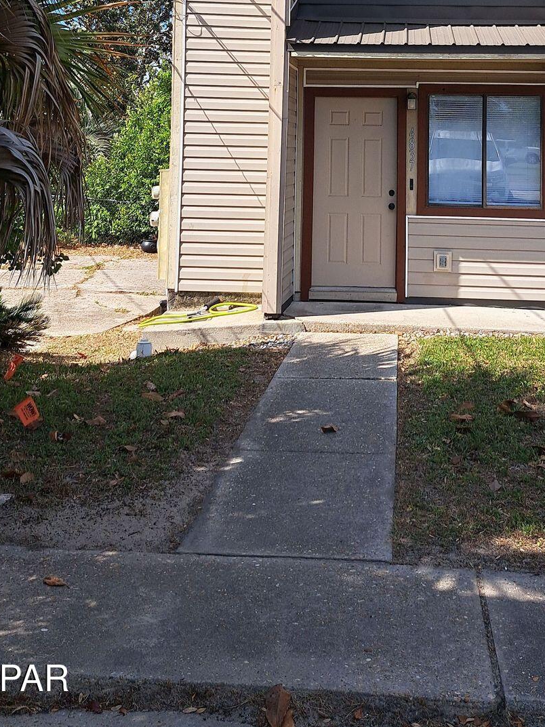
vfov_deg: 40.8
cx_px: 340
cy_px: 86
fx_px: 903
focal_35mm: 43
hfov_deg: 33.4
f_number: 1.8
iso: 50
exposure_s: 1/1111
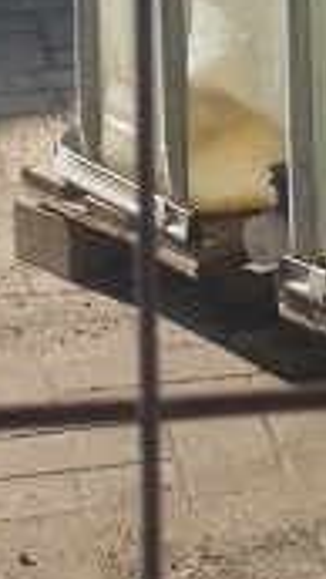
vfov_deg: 9.5
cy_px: -266
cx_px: 723
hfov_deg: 5.3
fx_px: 3405
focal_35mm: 222
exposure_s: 1/920
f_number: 2.4
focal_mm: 4.28
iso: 50
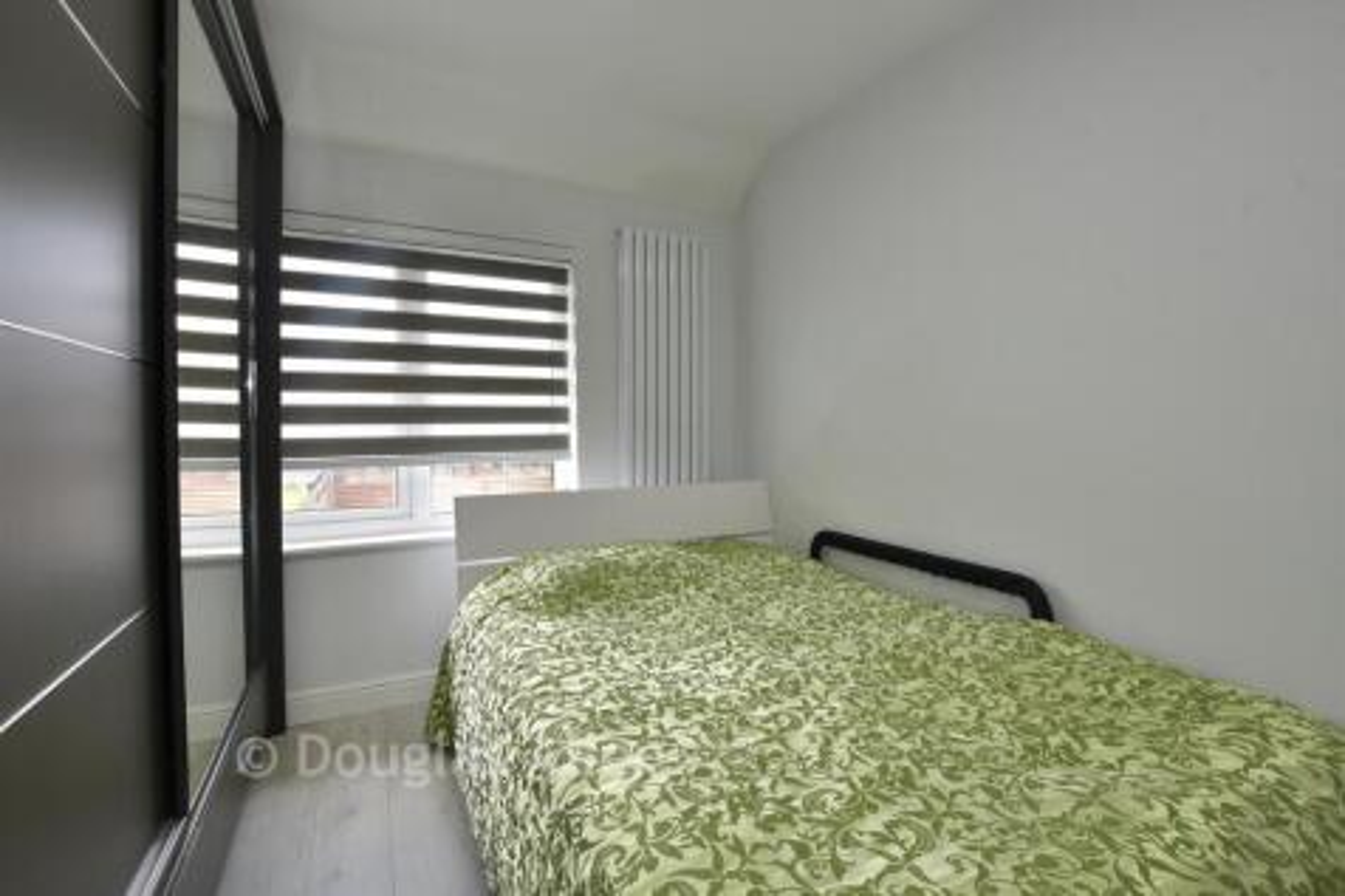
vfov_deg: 77.3
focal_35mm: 15
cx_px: 672
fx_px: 560
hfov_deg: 100.4
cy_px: 448
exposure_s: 1/3
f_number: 8
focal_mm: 10
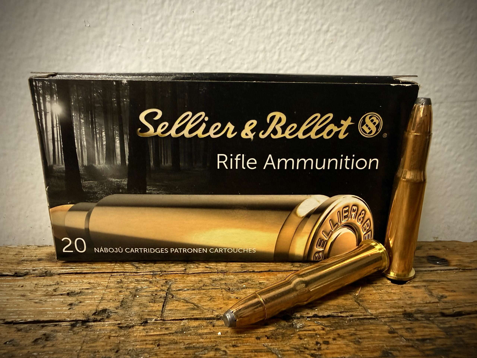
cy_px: 179
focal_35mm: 24
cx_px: 238
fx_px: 331
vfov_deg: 56.8
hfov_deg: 71.6
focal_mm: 2.22
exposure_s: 1/60
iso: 320
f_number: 2.2
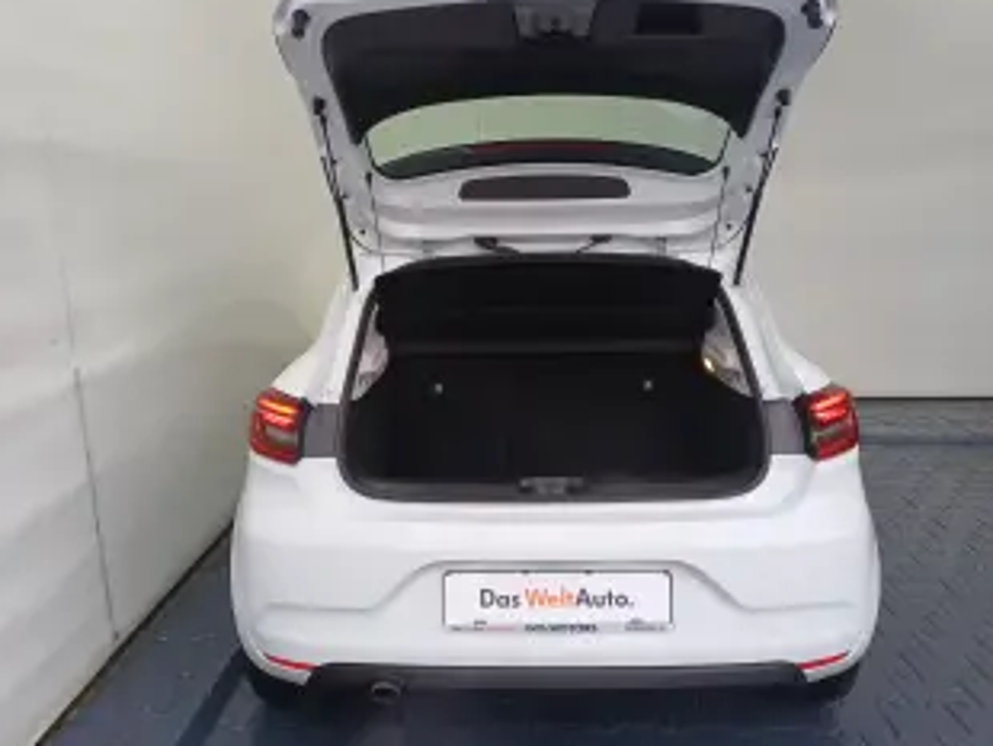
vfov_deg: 48.2
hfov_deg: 61.6
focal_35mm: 29
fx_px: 833
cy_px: 333
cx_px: 500
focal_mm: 4.65
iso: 50
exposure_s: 1/100
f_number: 1.8
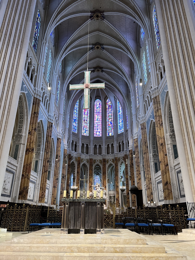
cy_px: 130
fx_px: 195
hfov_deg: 53.1
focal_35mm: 26
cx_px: 98
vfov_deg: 67.3
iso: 320
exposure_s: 1/50
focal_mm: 5.7
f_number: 1.5
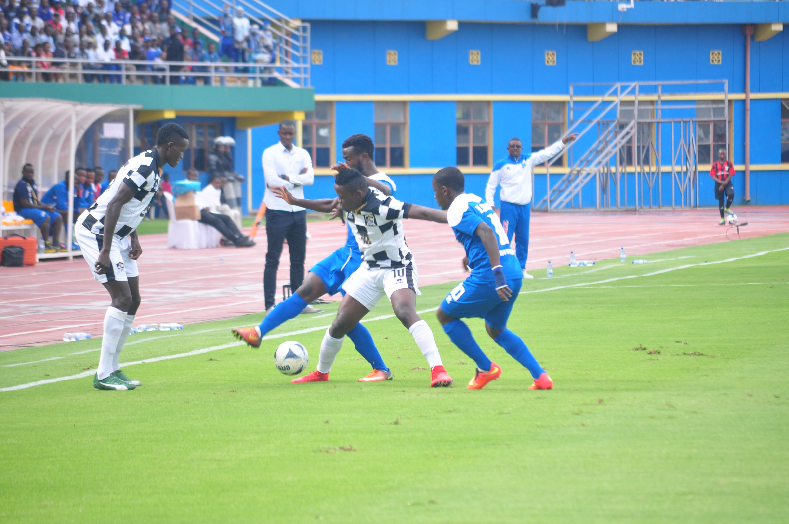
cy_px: 262
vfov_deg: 5.7
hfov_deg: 8.6
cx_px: 394
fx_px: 5254
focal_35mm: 240
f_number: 5.6
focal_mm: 160
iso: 200
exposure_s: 1/160
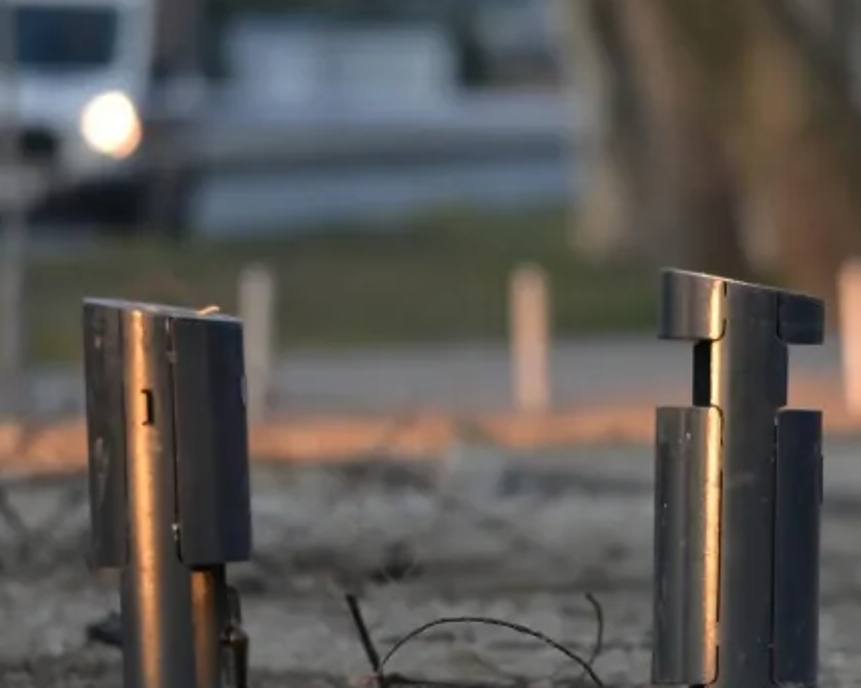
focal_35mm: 665
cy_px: 272
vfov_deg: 2.3
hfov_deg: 2.9
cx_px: 612
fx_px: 16942
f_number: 2.8
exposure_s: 1/1600
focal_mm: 400
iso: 1000
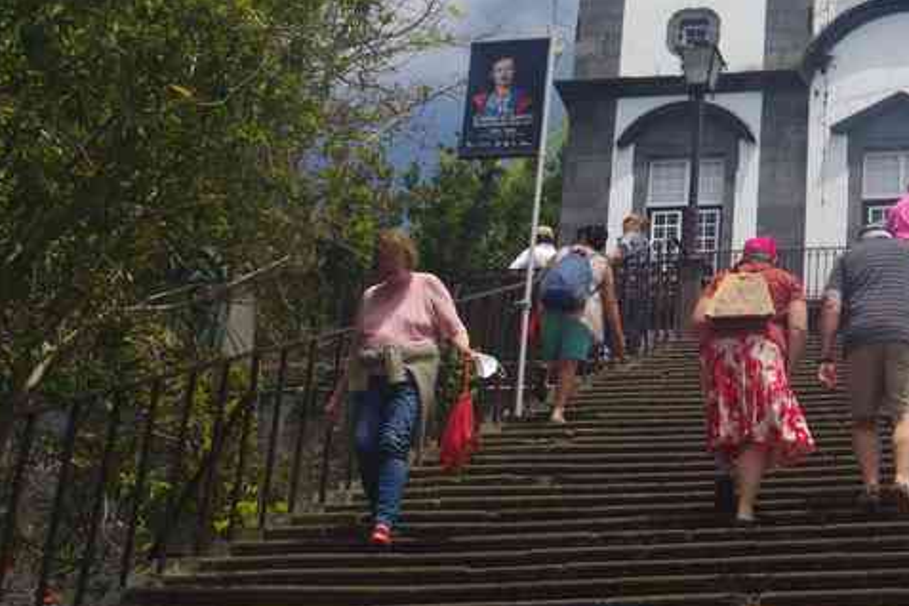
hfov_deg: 22.2
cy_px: 80
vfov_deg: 15.4
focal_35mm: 88
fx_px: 2222
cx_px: 935
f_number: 11
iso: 200
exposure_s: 1/100
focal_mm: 28
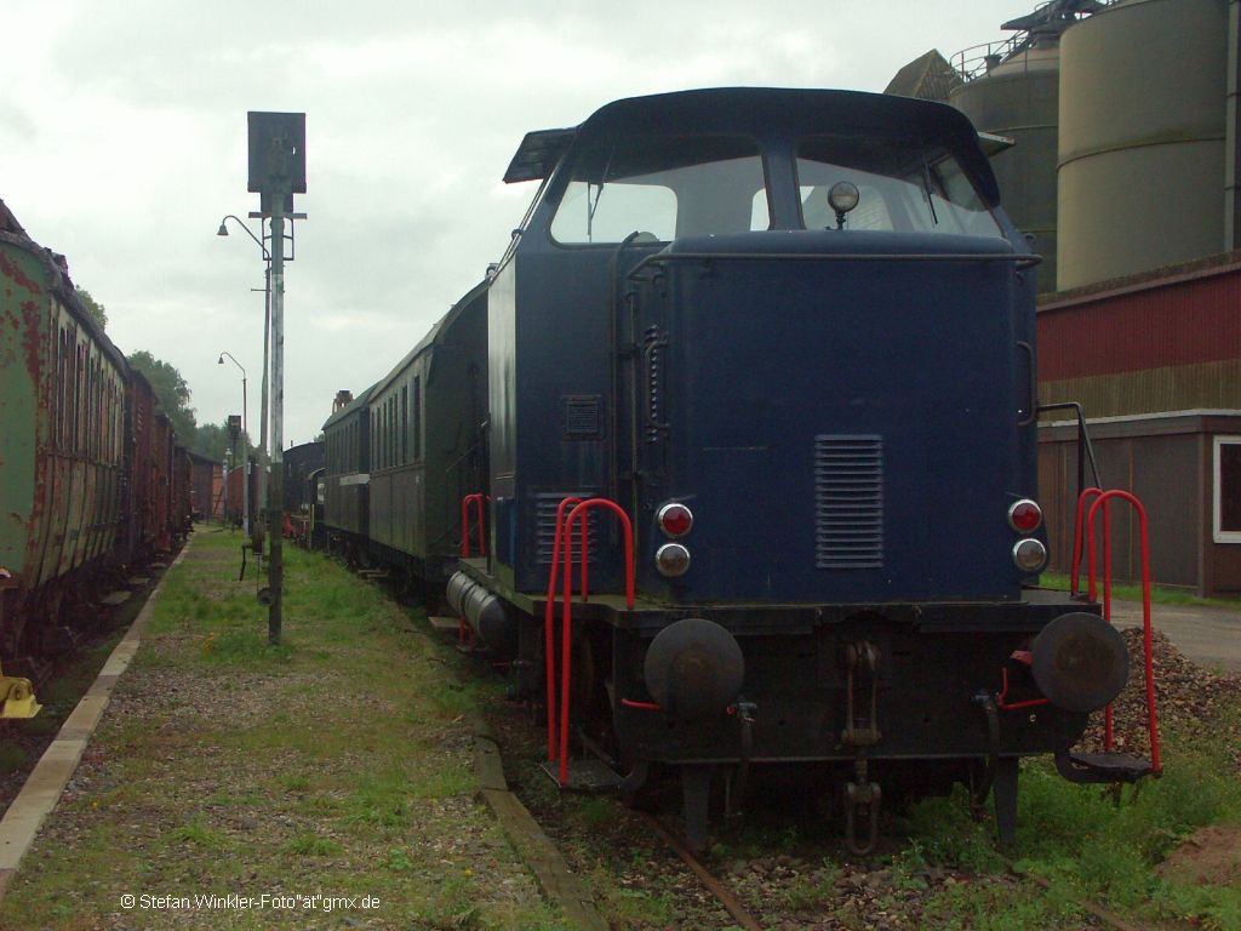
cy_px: 466
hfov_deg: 34.9
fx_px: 1972
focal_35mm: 55
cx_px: 620
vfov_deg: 26.6
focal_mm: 14.02
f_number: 5
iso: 200
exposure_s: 1/800
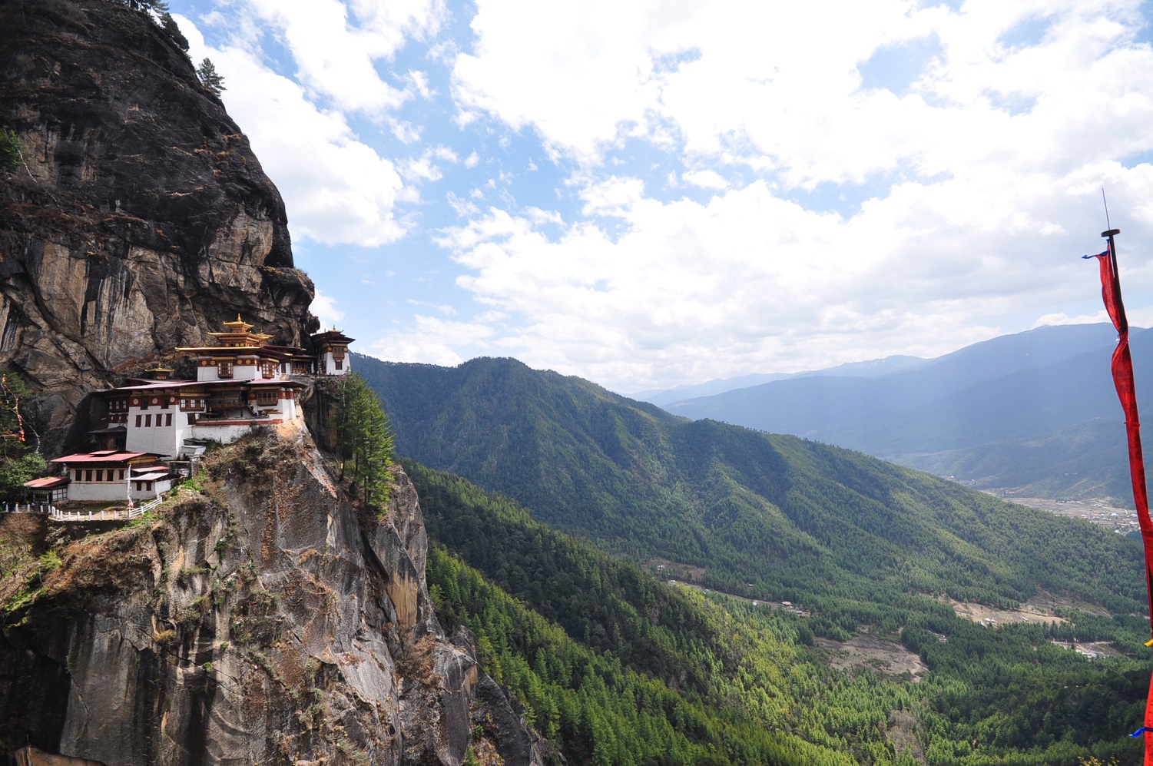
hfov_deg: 100.5
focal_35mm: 15
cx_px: 576
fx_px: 480
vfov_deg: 77.2
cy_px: 383
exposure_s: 1/320
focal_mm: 10
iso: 200
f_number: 10
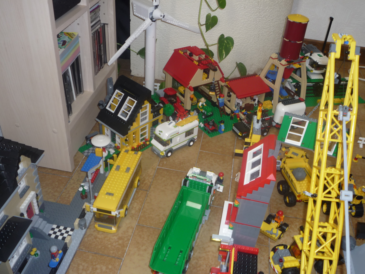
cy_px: 137
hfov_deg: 51.4
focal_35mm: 36
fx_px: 380
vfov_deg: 39.7
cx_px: 182
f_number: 3.7
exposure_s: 1/30
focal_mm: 6.3
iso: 100
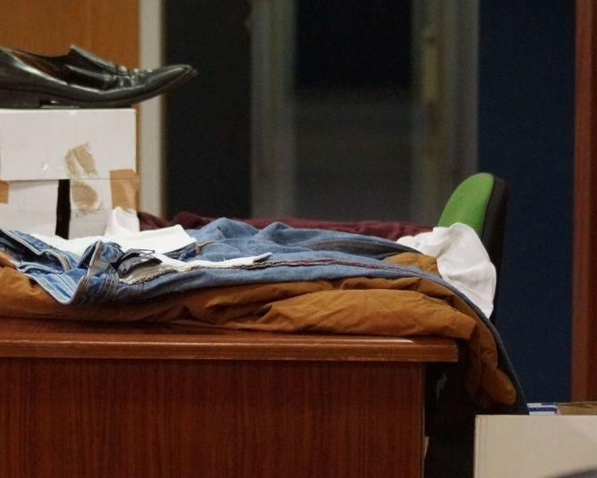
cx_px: 142
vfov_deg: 9.5
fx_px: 2875
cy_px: 249
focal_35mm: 163
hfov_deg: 11.8
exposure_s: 1/250
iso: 6400
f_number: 4.5
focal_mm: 75
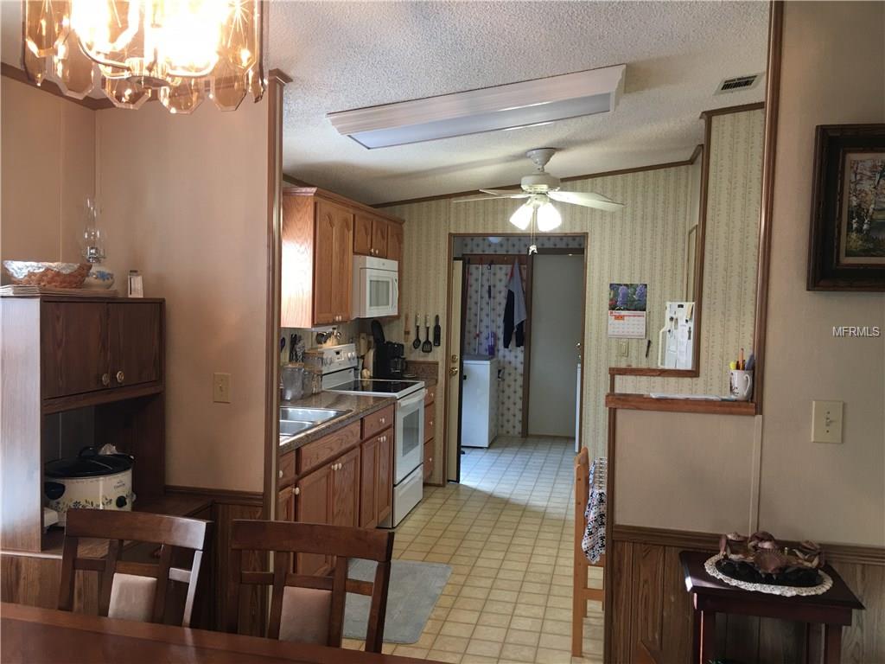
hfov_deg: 61.7
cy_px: 332
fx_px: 741
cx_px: 442
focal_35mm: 29
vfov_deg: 48.2
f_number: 2.2
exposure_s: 1/15
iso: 25
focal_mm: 4.15
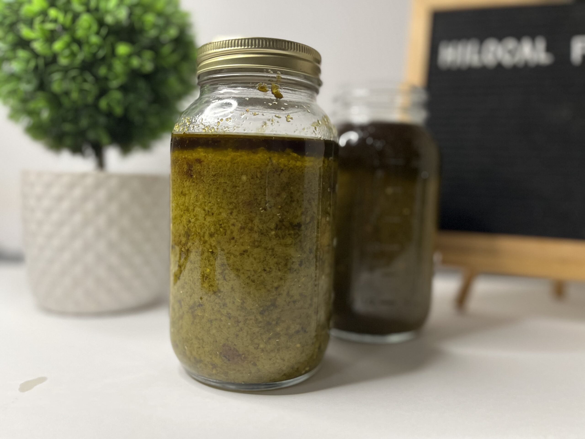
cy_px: 220
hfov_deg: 67.3
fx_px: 439
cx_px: 292
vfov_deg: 53.1
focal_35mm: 26
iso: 200
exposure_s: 1/60
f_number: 1.6
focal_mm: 5.1
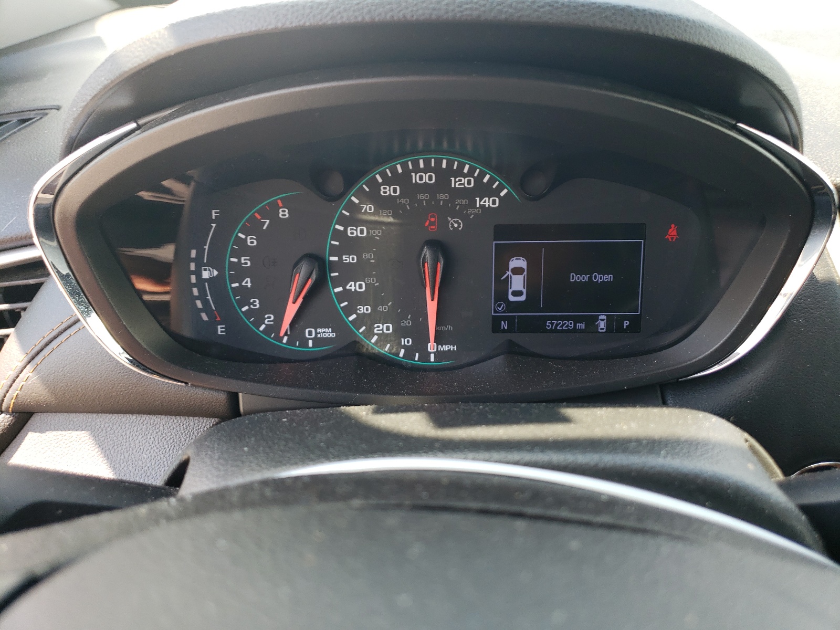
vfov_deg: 53.1
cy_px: 315
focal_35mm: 26
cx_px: 420
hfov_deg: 67.3
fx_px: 631
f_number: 1.5
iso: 50
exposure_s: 1/179
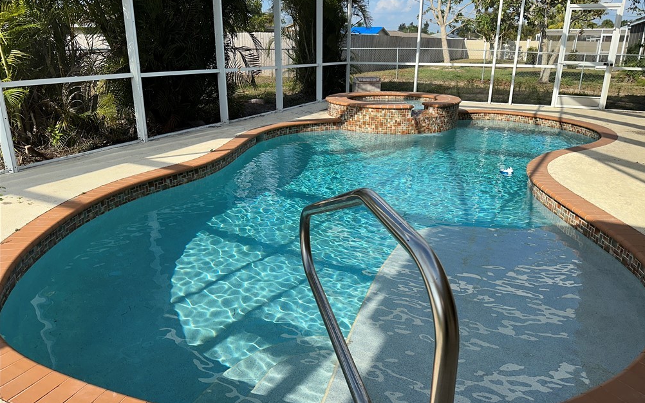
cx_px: 329
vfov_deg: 47.6
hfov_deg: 70.4
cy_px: 198
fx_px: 457
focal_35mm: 26
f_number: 1.78
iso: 64
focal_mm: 6.86
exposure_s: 1/2967
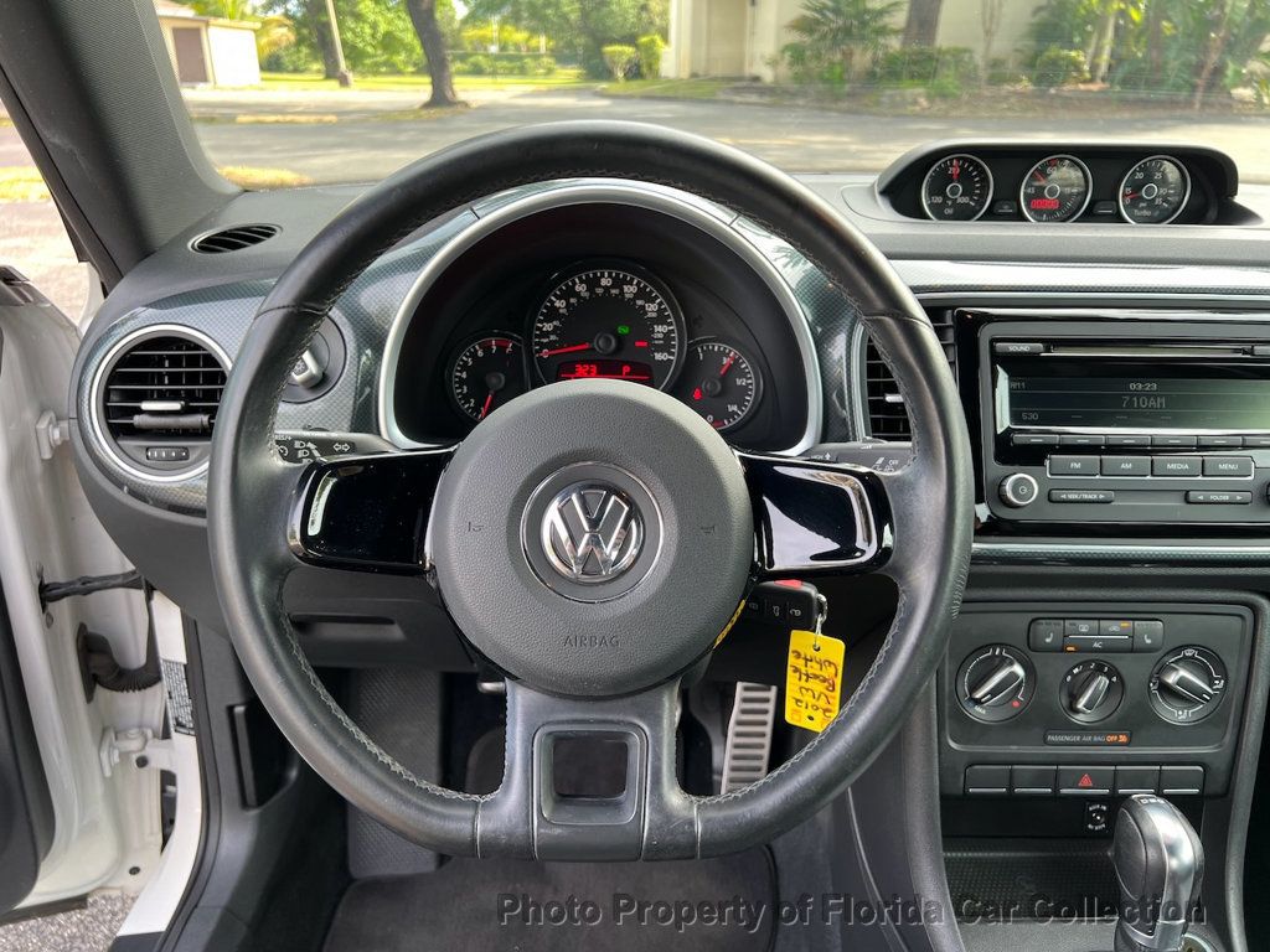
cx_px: 635
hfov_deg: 67.3
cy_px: 476
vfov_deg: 53.1
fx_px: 954
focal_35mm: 26
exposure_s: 1/121
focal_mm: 5.7
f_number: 1.5
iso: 40
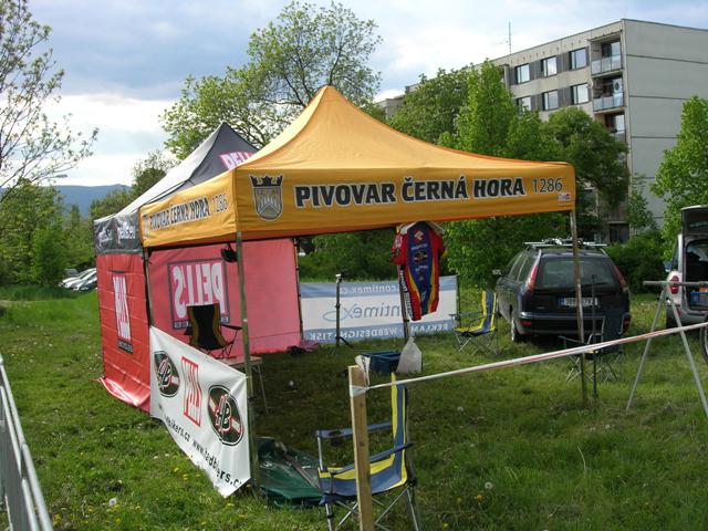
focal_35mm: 38
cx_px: 354
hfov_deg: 49.0
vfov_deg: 37.7
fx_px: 777
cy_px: 266
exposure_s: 1/245
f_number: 4.8
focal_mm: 7.8
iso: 64
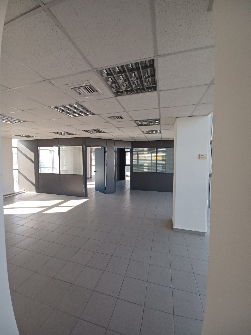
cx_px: 126
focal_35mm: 13
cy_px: 168
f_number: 2.2
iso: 160
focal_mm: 1.42
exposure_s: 1/50
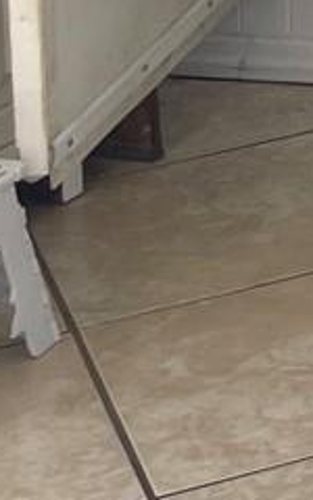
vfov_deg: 10.4
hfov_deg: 5.7
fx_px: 2416
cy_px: -635
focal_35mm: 177
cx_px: 1490
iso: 32
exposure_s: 1/144
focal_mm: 5.1
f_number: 1.6
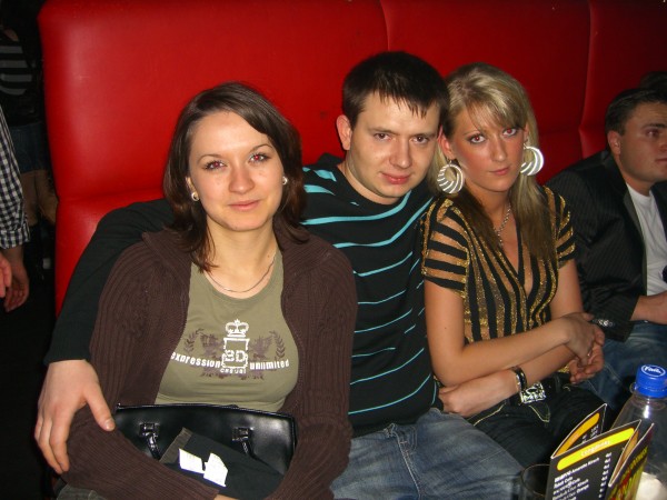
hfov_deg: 49.0
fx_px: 732
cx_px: 334
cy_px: 250
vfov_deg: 37.7
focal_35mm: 38
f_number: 2.8
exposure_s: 1/60
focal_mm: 7.9
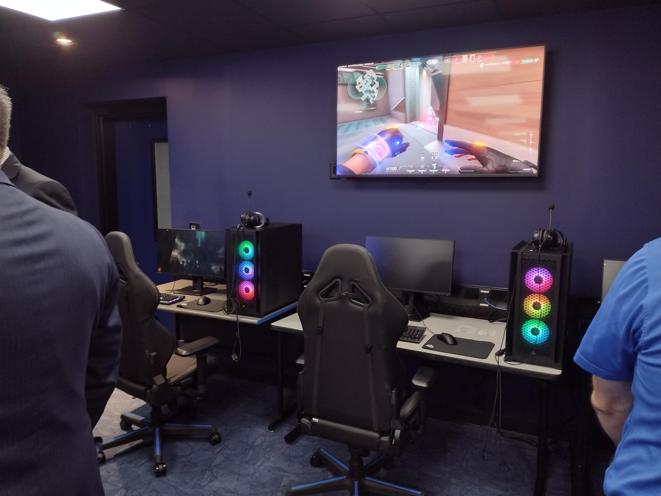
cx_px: 330
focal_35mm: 27
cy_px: 248
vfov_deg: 51.4
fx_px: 516
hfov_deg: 65.3
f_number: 1.7
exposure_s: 1/30
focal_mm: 4.71
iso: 331
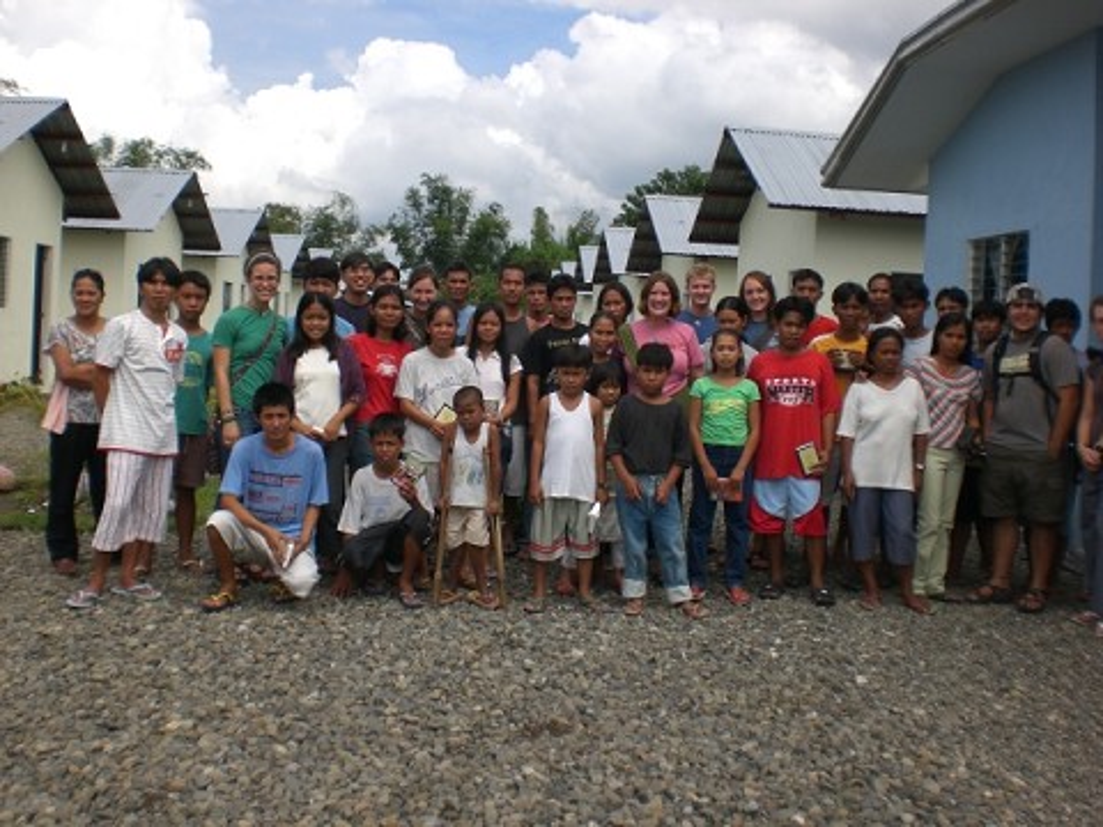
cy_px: 414
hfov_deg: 49.0
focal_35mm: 38
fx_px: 1211
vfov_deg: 37.7
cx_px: 552
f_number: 4.4
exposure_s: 1/640
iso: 50
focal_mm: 6.3
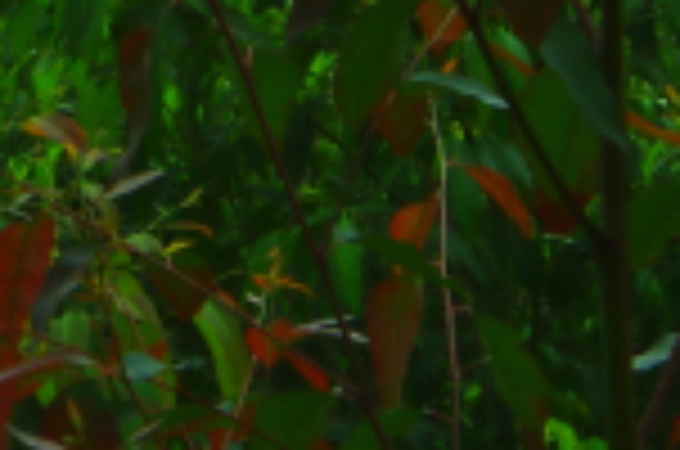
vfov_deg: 7.1
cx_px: -1247
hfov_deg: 9.3
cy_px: -583
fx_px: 3449
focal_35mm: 183
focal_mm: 18
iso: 200
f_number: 18
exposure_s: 1/100
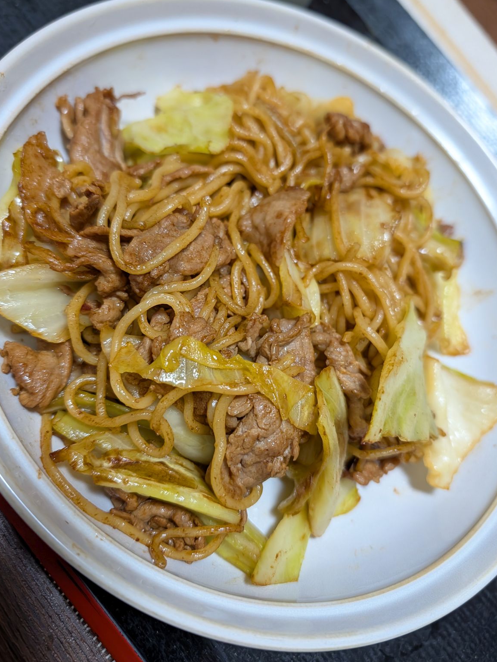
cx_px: 242
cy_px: 327
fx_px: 478
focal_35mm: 25
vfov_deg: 69.4
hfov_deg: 54.9
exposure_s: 1/100
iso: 1139
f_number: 1.68
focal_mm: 6.9
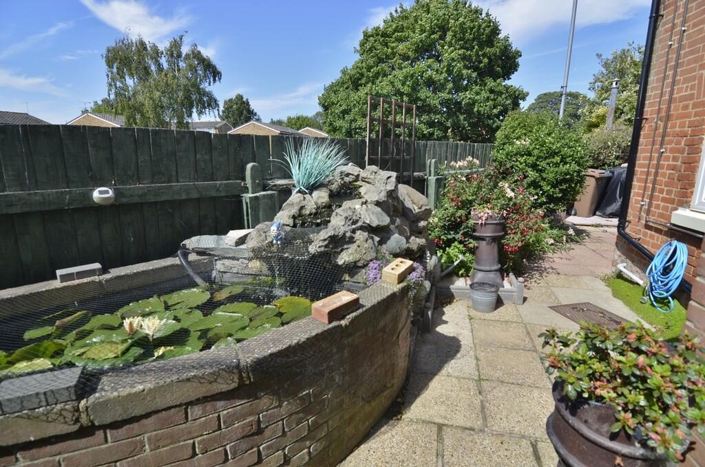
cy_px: 234
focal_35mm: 16
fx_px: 322
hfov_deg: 95.1
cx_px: 352
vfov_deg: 71.8
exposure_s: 1/1000
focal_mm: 11
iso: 400
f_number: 5.6
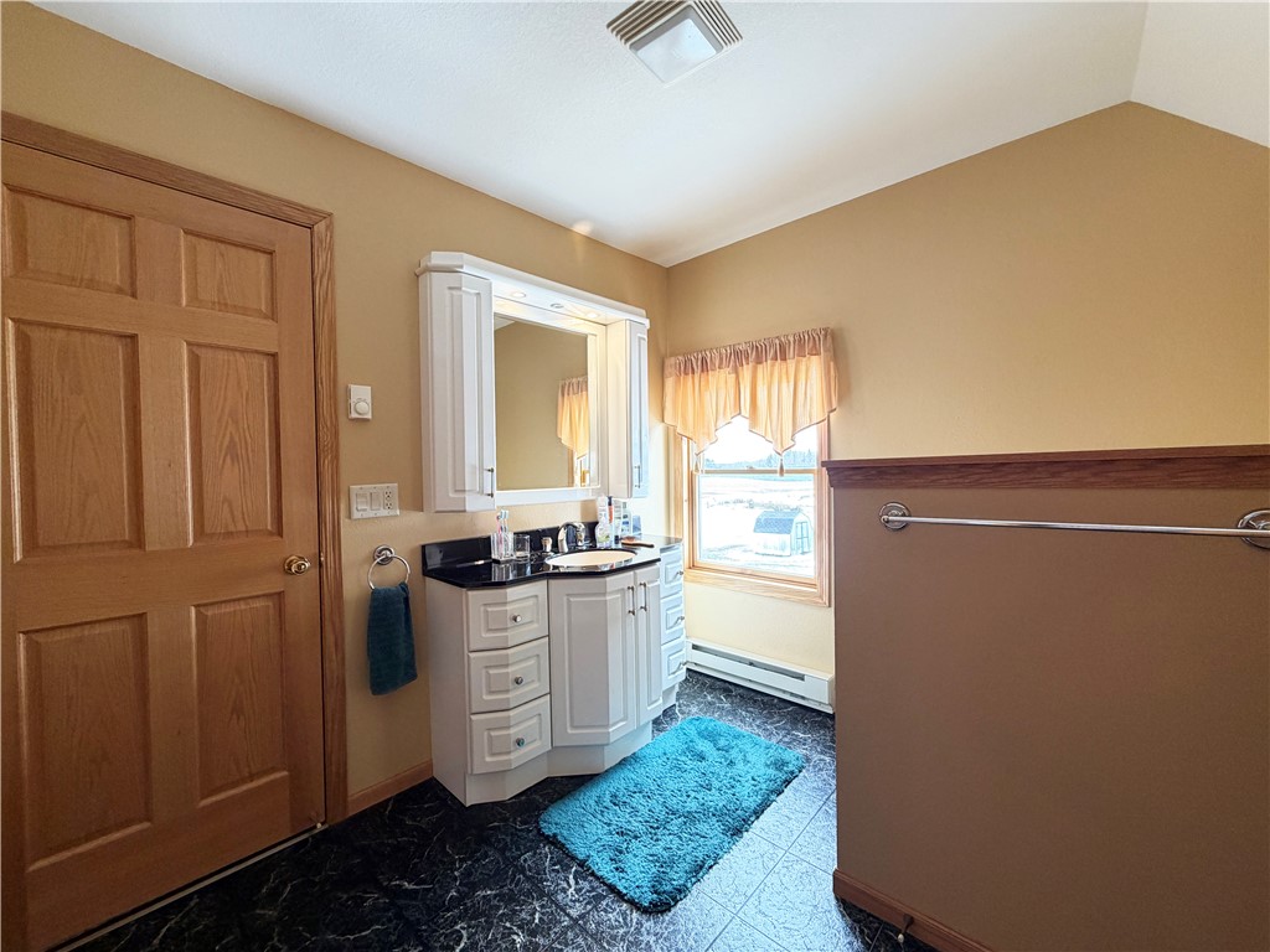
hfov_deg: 102.1
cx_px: 635
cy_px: 476
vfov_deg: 85.7
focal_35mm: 14
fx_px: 514
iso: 160
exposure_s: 1/60
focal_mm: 2.22
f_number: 2.2
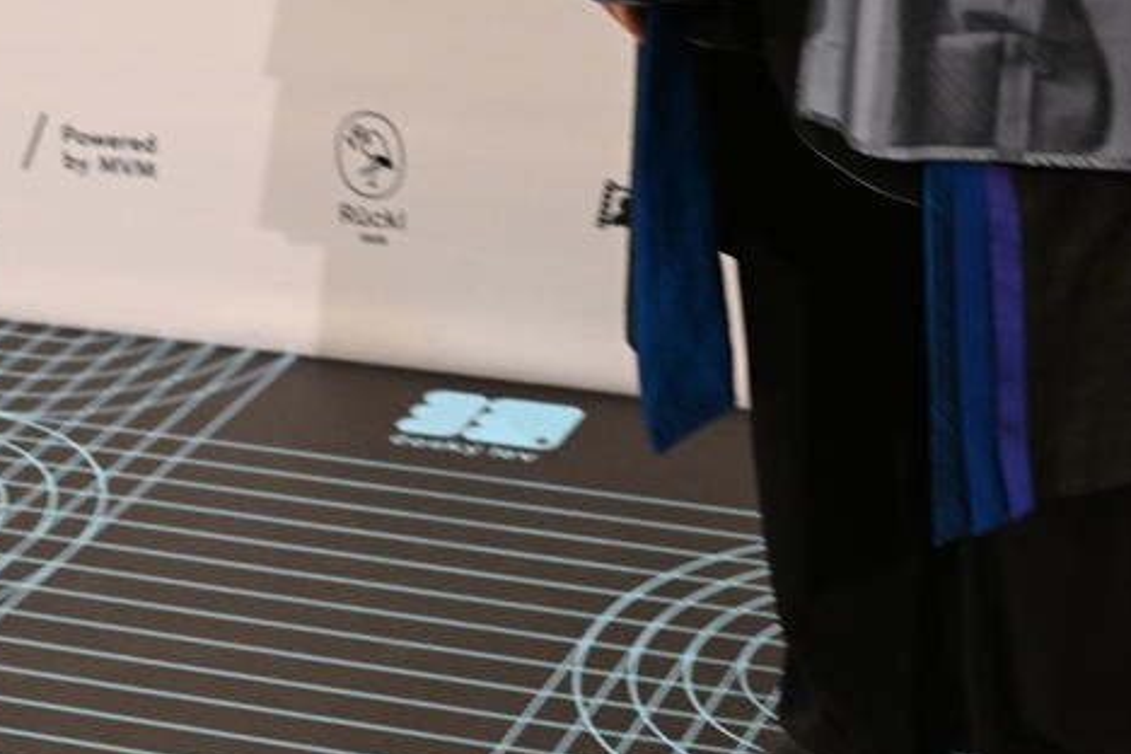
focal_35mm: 104
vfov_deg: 12.9
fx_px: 3267
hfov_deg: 19.6
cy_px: -108
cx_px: 759
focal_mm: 47
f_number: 5
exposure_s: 1/200
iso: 3200
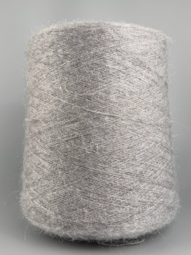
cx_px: 96
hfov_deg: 56.8
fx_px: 177
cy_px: 128
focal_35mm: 24
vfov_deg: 71.6
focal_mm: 6.76
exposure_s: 1/622
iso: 80
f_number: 1.78
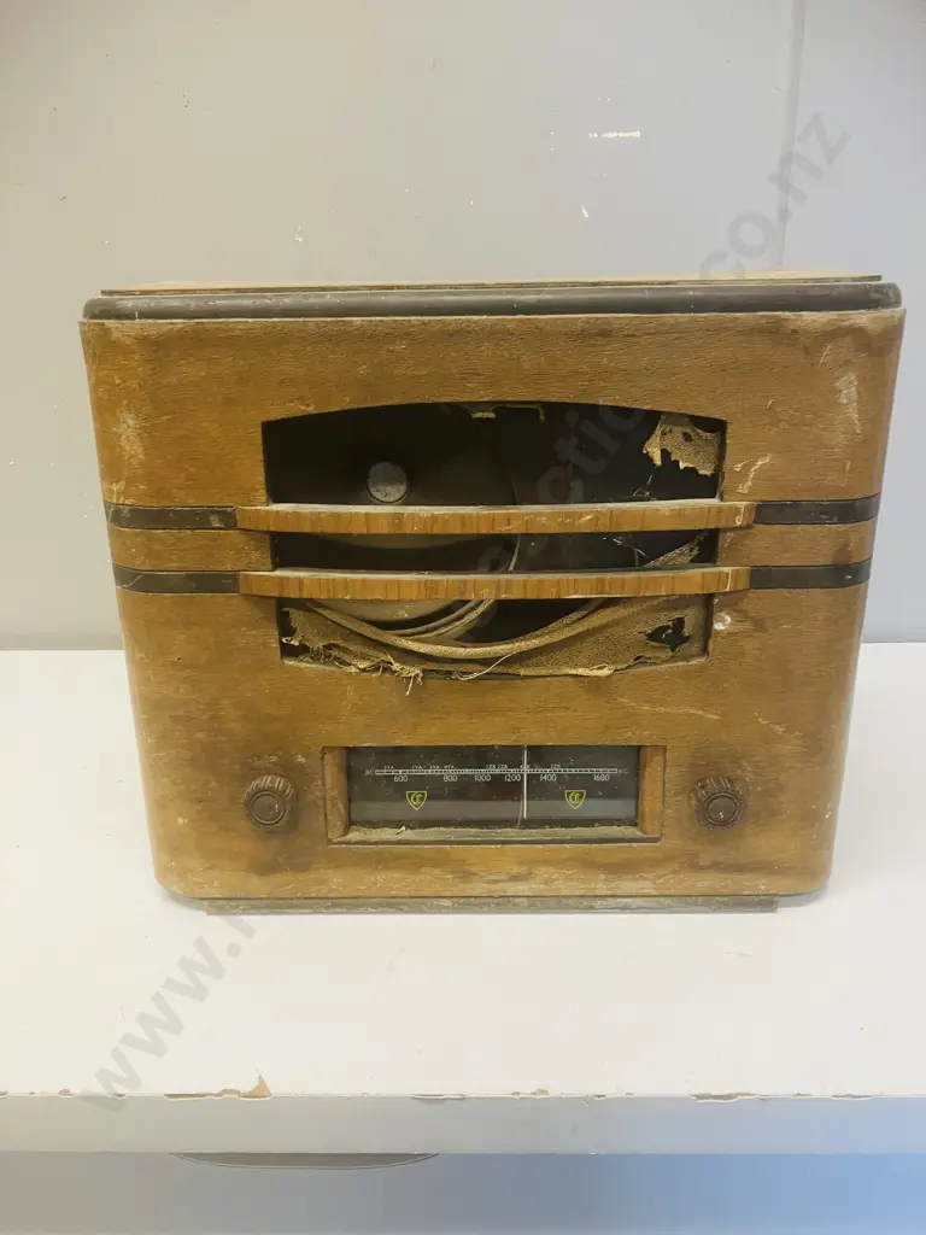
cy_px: 618
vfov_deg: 63.4
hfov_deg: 49.7
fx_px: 999
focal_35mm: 28
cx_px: 463
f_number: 1.8
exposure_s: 1/50
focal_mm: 3.99
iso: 100
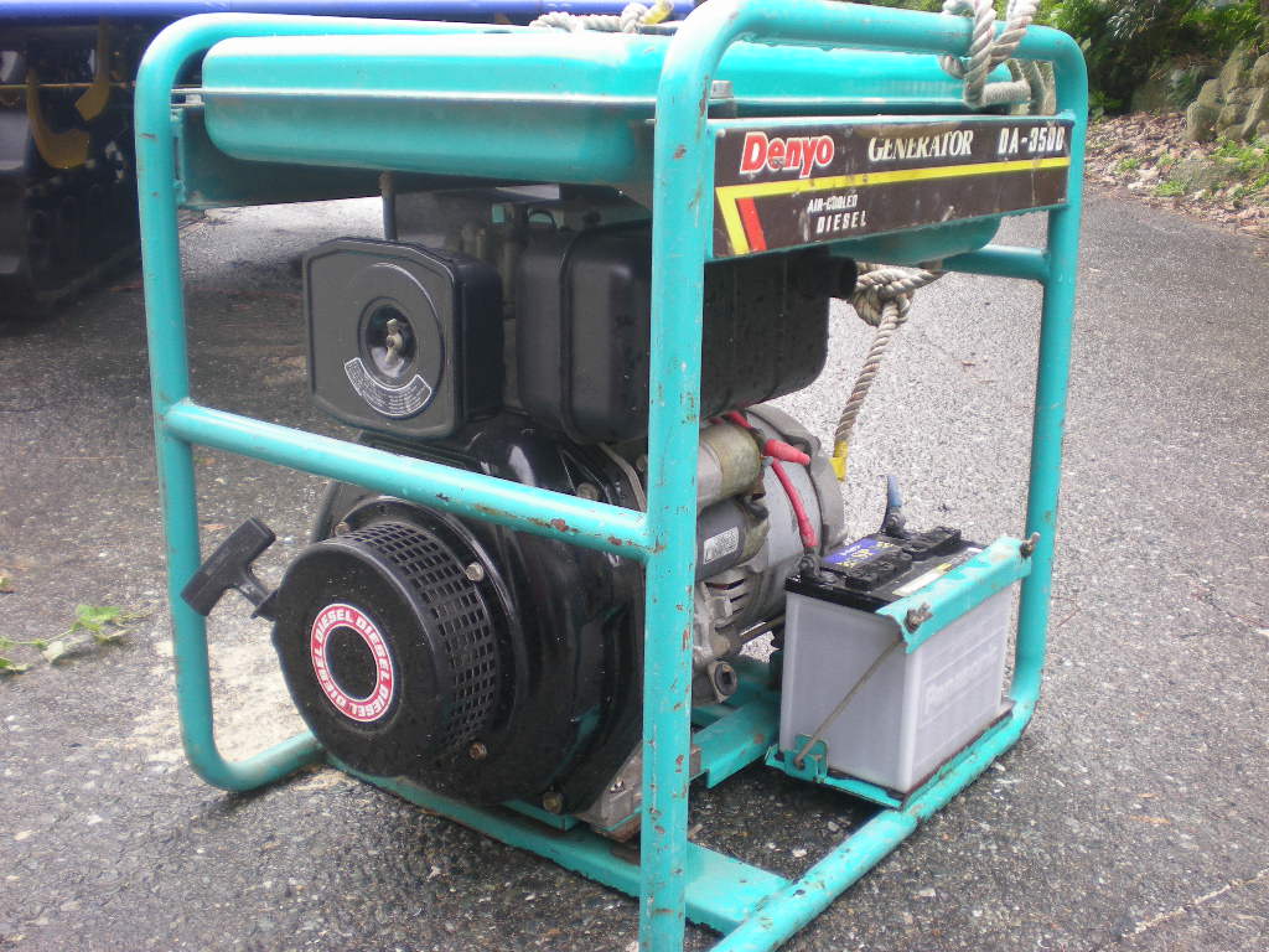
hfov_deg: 49.0
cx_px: 634
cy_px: 476
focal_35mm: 38
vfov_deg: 37.7
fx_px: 1393
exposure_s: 1/60.1
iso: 57
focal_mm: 6.3
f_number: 3.1
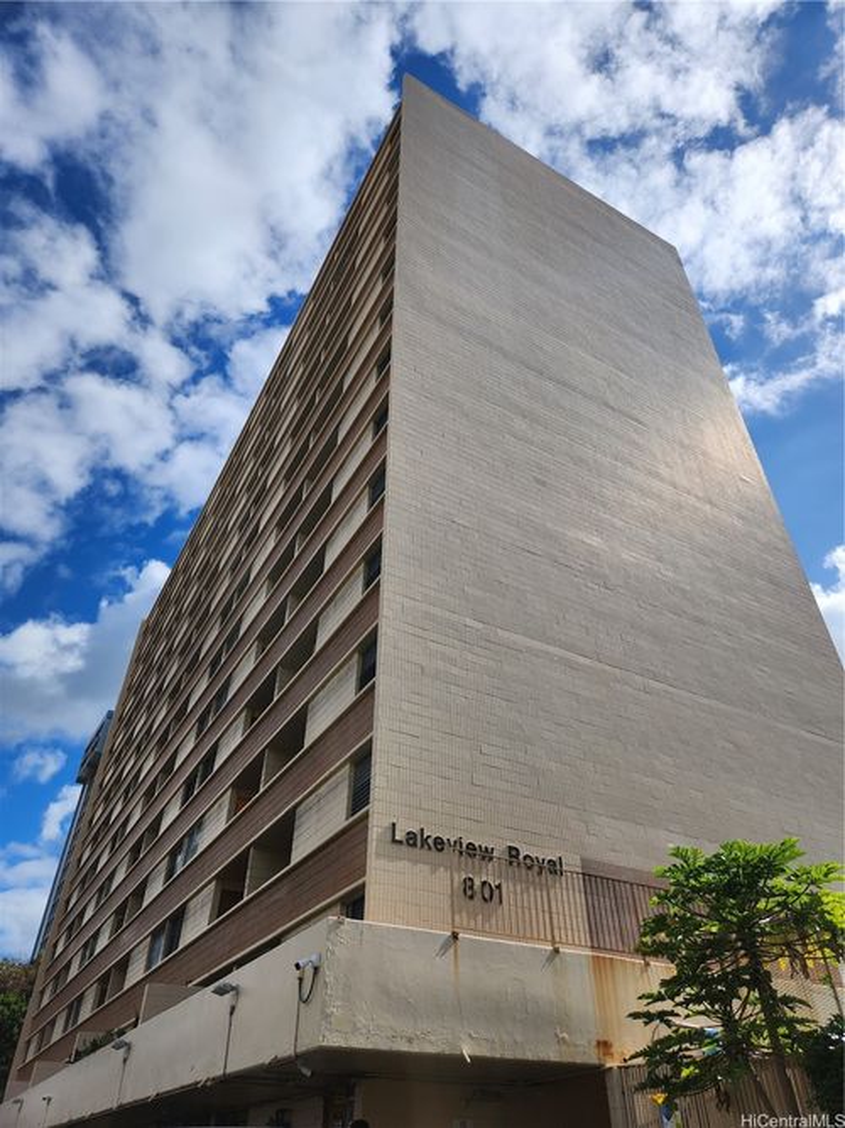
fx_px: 749
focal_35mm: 23
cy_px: 564
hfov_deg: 58.9
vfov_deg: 73.9
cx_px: 422
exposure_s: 1/3502
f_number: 1.8
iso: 20
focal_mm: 5.4
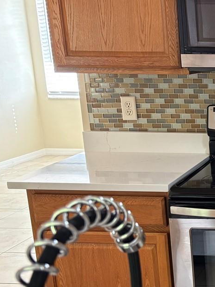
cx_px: 355
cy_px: 181
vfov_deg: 28.8
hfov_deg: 18.5
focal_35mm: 67
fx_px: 555
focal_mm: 5.96
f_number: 1.6
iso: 160
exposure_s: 1/60
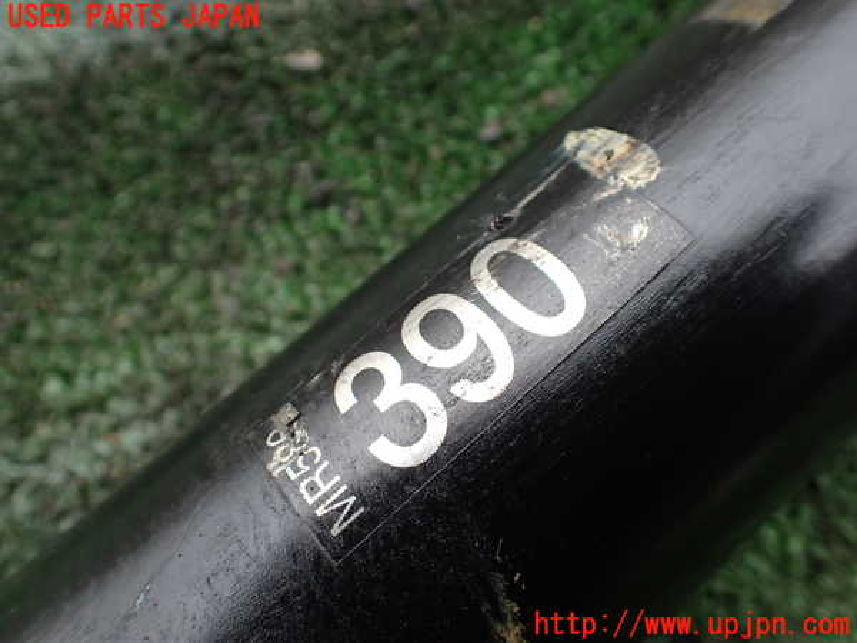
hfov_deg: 60.0
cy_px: 322
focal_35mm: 30
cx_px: 428
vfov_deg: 46.8
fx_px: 743
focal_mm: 5.4
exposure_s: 1/125
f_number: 2.3
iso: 320
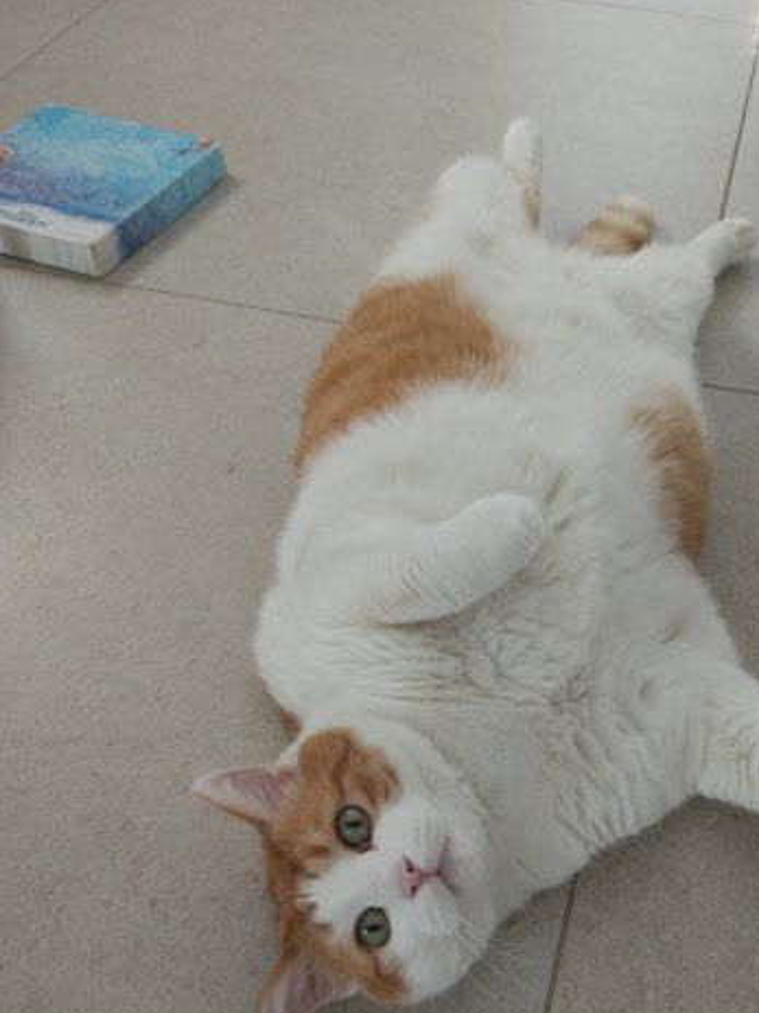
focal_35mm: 37
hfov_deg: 38.4
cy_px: 645
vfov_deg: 49.6
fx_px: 1082
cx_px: 467
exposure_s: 1/50
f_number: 2
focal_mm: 4.26
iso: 190
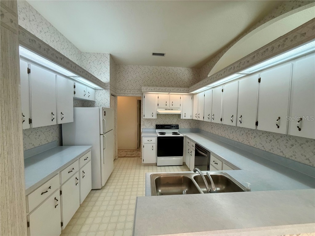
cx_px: 158
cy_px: 118
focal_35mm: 14
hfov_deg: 102.1
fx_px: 127
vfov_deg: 85.7
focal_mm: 2.22
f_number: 2.2
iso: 160
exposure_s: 1/120
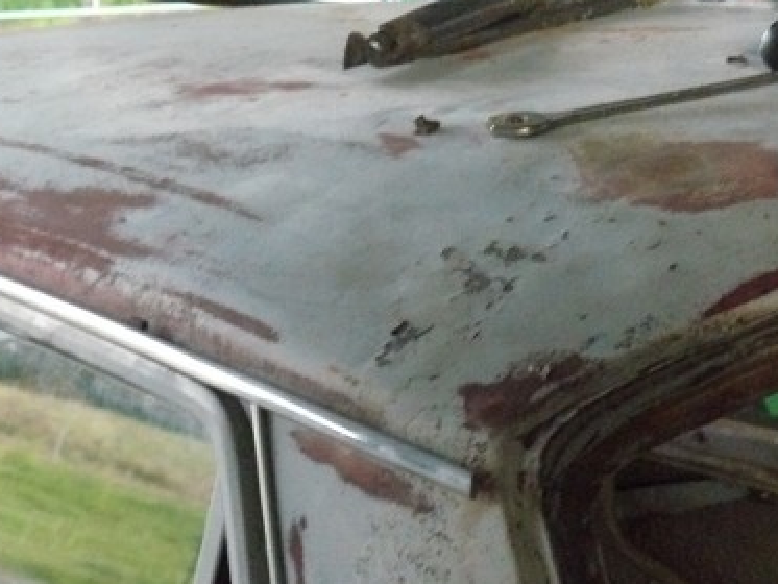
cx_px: 503
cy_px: 378
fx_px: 2316
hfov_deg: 19.0
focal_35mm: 103
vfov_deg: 14.4
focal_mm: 10.1
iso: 800
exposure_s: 1/20
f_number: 2.8
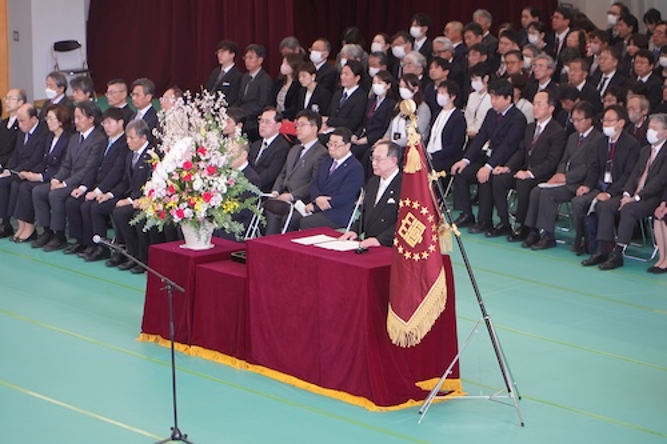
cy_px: 222
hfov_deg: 13.1
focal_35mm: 157
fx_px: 2908
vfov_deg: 8.7
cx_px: 334
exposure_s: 1/160
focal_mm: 105
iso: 1000
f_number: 4
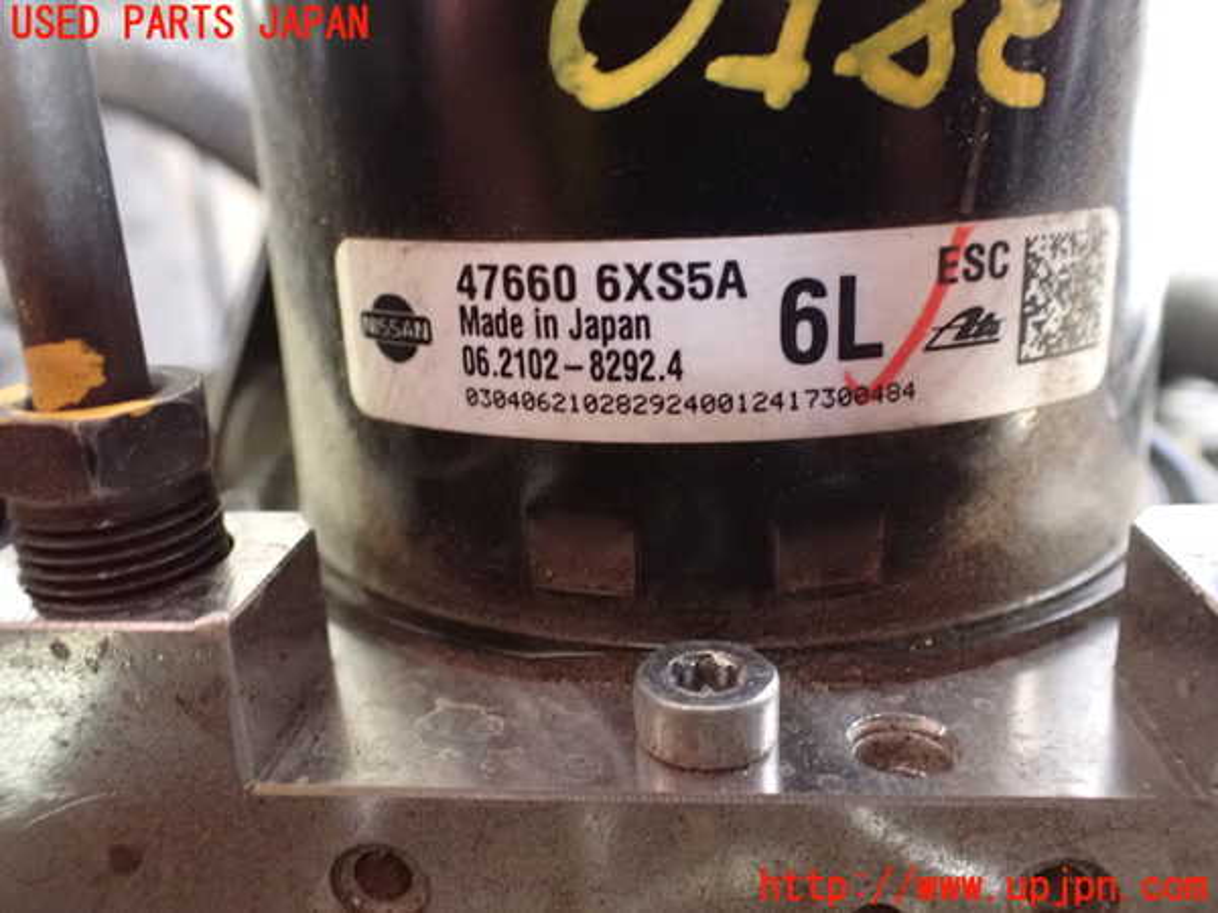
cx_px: 609
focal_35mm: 30
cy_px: 456
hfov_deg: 60.0
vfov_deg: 46.8
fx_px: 1056
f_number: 2.3
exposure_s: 1/10
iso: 1600
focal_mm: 5.4
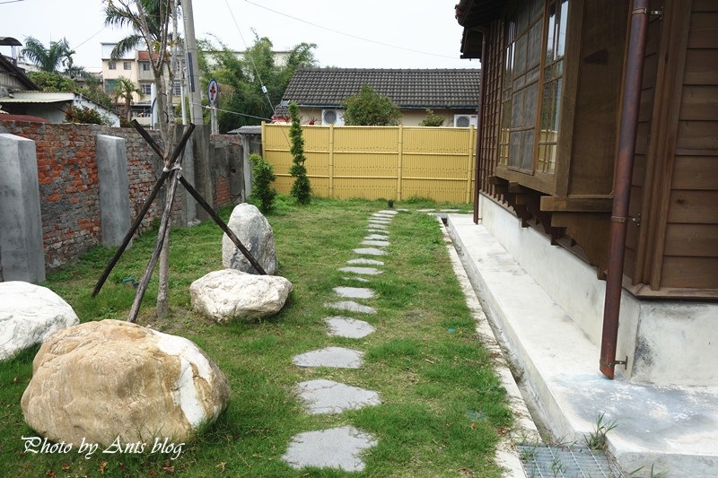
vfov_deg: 46.4
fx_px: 558
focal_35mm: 28
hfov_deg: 65.5
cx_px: 359
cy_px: 239
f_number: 5.6
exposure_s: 1/400
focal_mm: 10.4
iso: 125
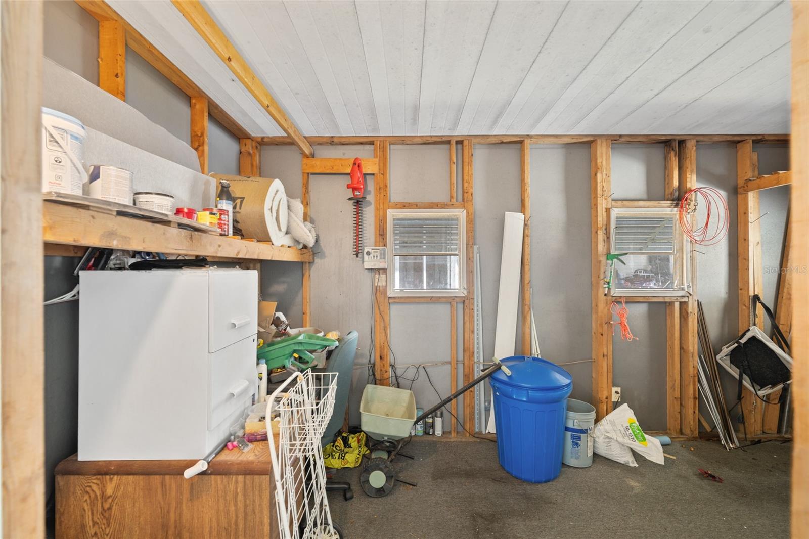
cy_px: 270
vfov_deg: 81.2
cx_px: 404
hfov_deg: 104.3
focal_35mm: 14
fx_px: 315
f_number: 7.1
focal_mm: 14
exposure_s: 1.3
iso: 400
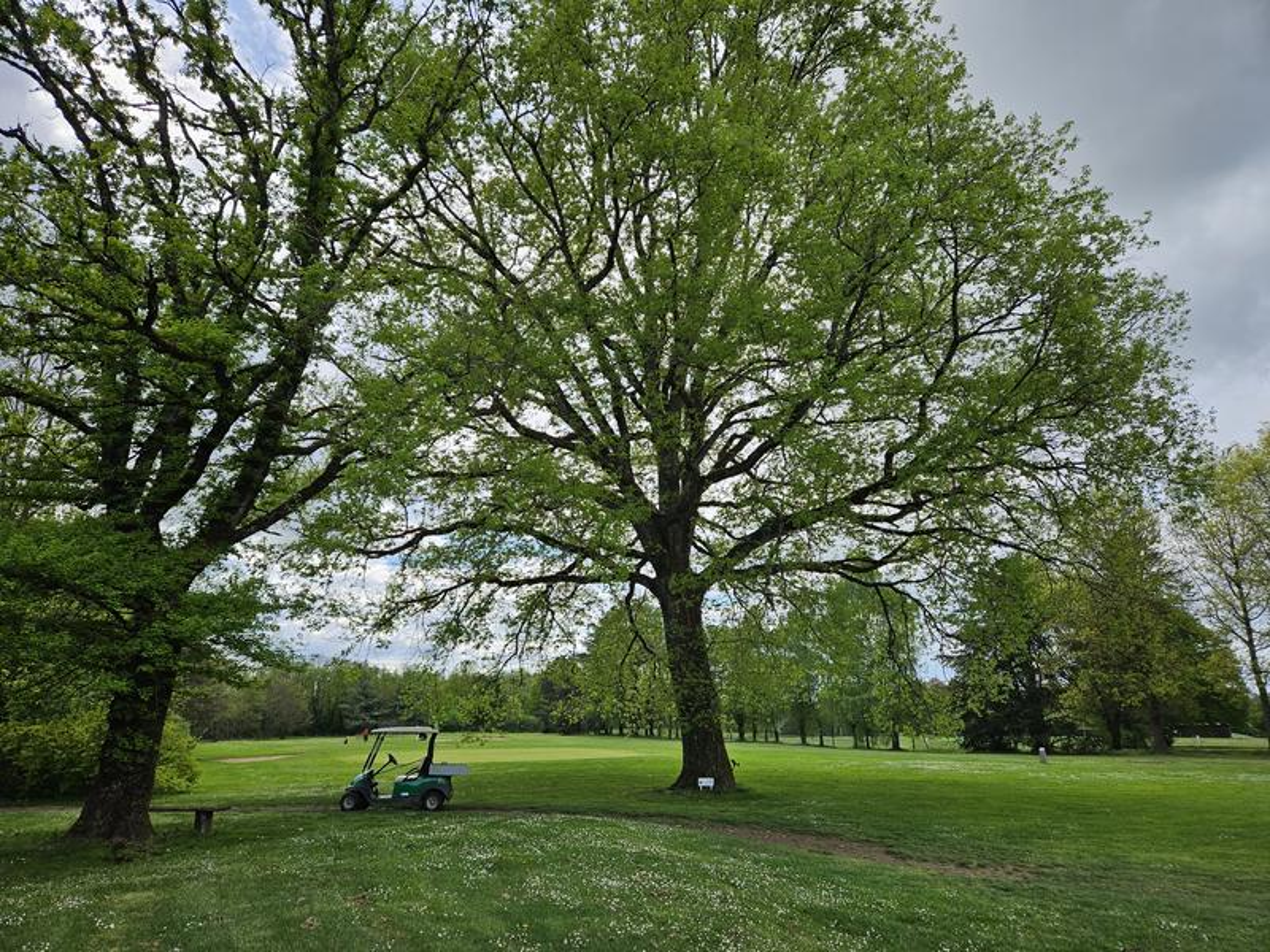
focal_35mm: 23
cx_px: 635
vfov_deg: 58.9
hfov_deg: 73.9
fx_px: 844
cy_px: 476
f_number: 1.8
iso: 25
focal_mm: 5.4
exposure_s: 1/1418
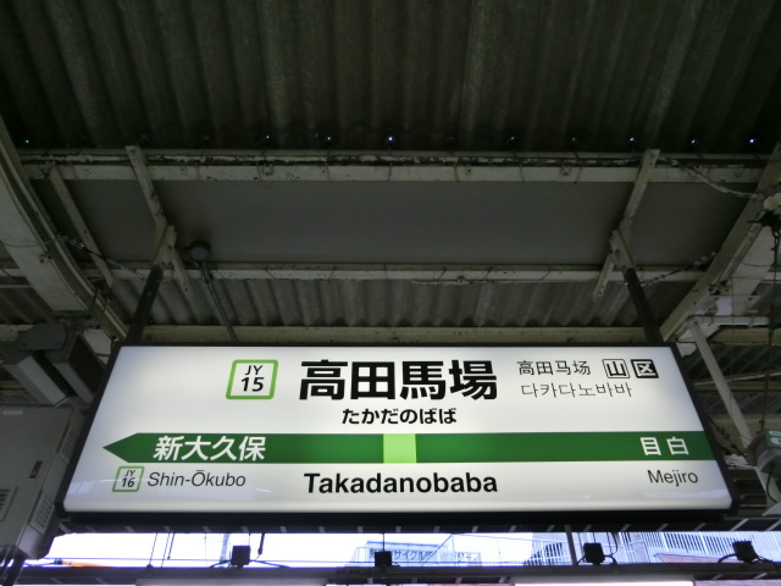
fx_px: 564
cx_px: 390
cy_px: 293
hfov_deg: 69.4
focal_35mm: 25
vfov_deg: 54.9
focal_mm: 4.5
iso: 125
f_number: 3.5
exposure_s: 1/125
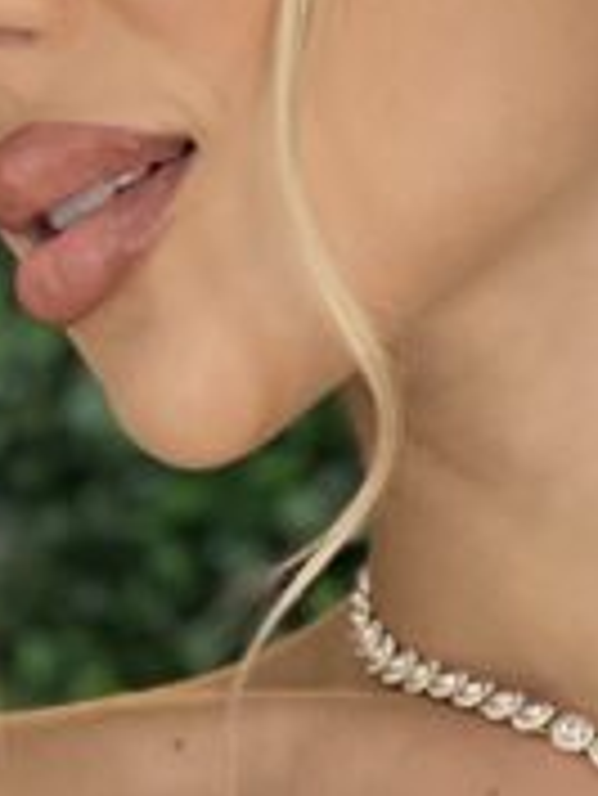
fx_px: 9340
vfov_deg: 4.9
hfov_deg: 3.7
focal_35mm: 406
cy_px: 1068
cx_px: 526
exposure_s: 1/120
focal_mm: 9
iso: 100
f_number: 2.8
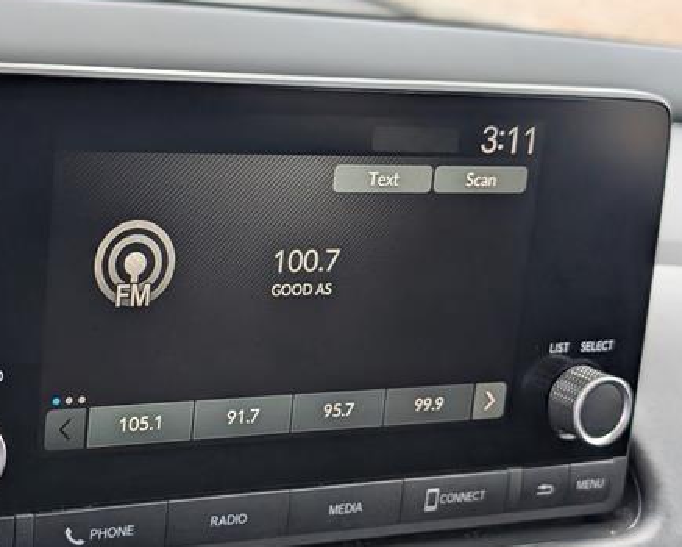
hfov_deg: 26.9
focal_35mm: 70
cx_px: 214
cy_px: 313
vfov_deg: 21.9
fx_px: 1414
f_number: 1.68
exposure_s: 1/588
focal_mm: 6.9
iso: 470
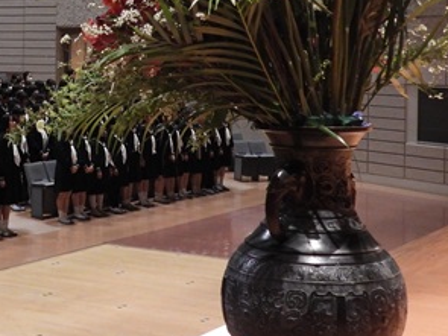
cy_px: 59
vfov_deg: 17.8
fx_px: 1061
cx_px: 52
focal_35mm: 82
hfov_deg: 23.3
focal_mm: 6.2
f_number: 3.2
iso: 500
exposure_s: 1/60
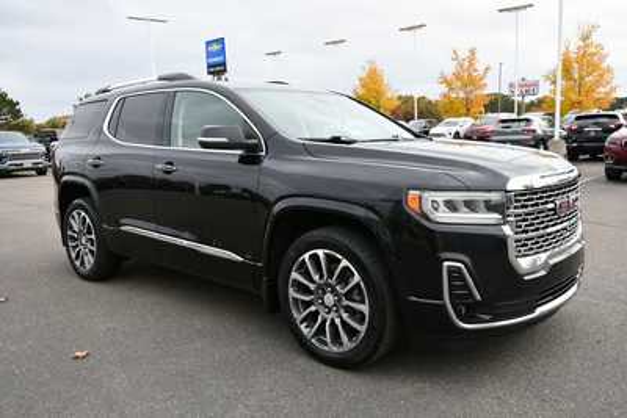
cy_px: 209
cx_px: 314
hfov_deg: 61.9
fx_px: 523
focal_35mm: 30
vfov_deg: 43.6
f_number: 6.3
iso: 200
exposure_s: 1/250
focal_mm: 20
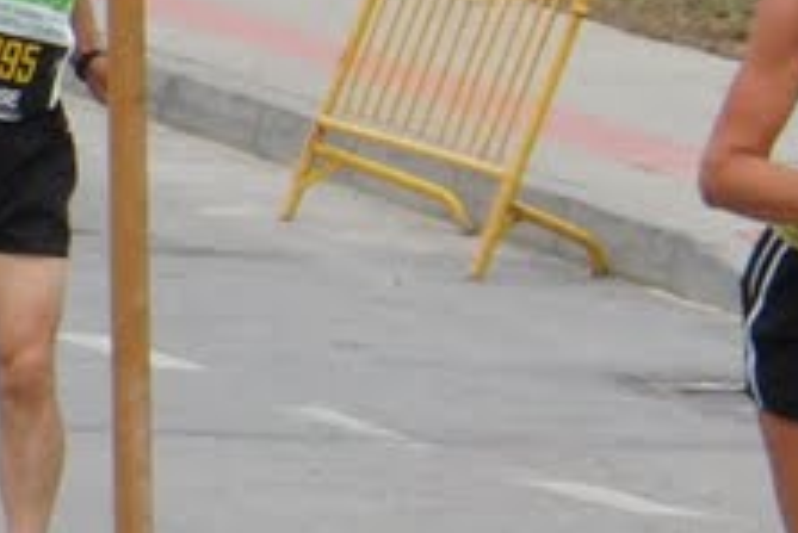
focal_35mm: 663
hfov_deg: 3.1
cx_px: -959
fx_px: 14705
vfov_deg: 2.1
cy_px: 172
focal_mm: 24.6
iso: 100
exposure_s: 1/400
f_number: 4.2
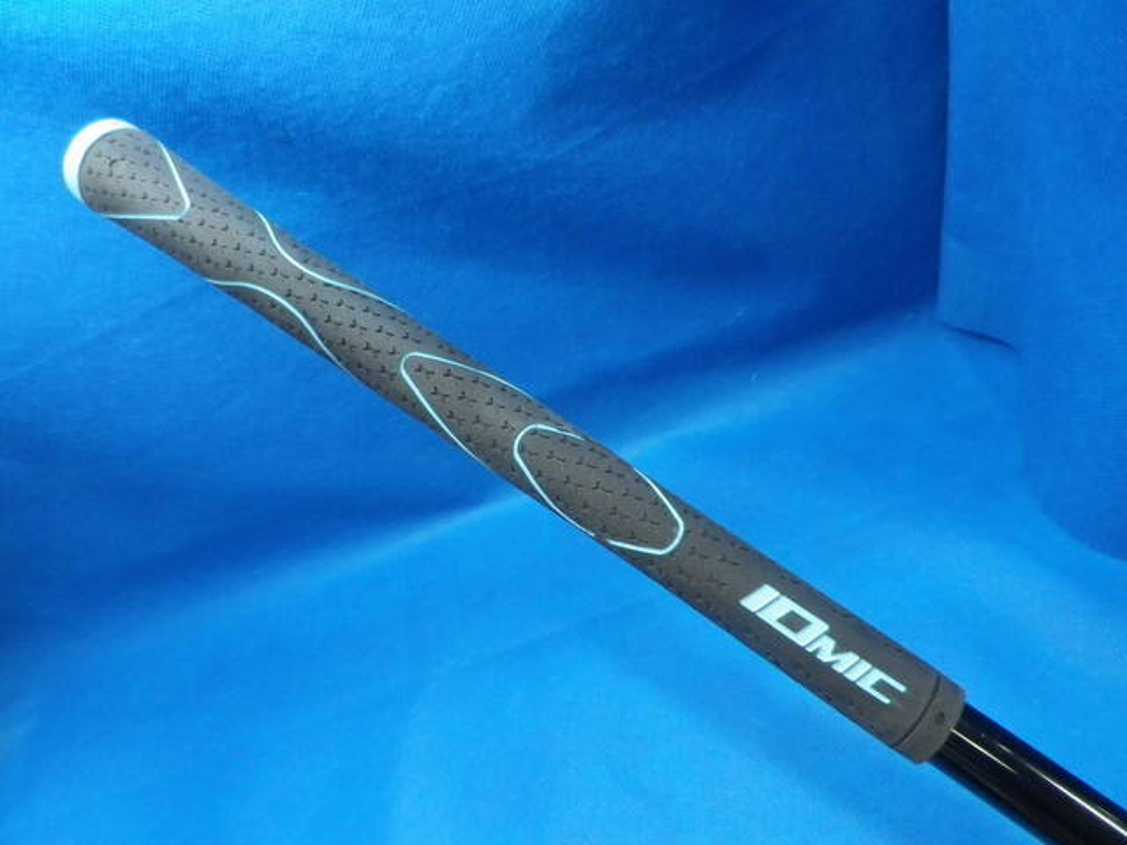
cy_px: 422
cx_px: 564
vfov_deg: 54.9
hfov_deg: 69.4
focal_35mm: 25
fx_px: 814
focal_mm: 4.5
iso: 400
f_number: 3.5
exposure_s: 1/30
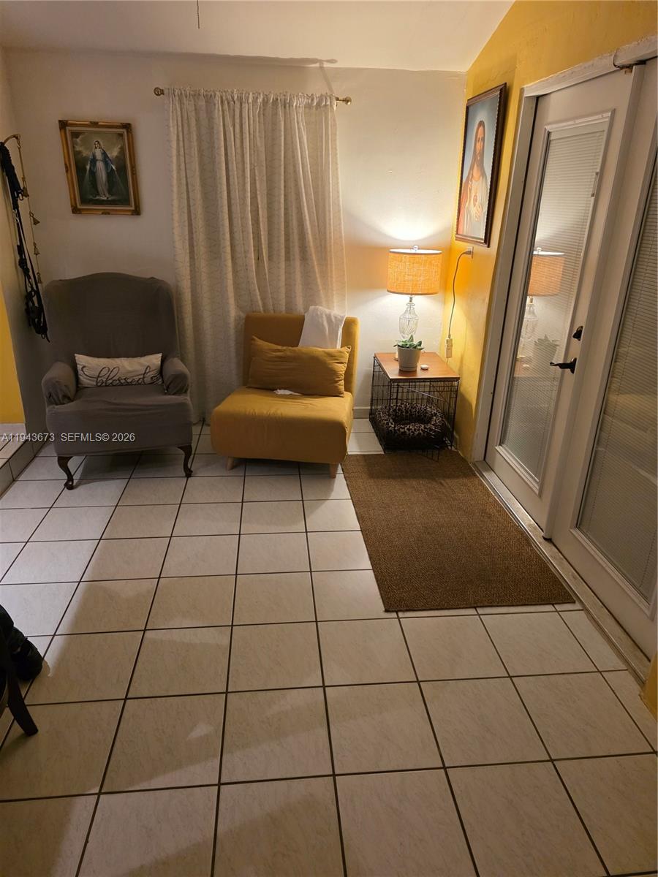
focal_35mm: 23
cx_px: 329
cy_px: 438
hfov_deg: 58.9
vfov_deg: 73.9
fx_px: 583
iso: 640
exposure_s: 1/120
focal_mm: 6.3
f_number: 1.7
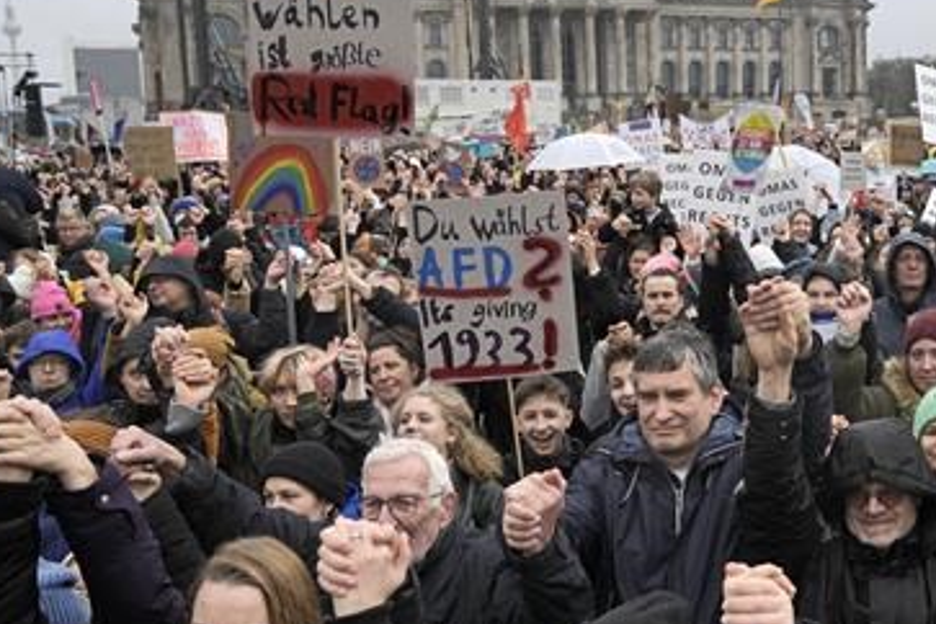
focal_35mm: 43
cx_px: 763
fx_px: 1118
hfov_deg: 43.1
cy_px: 313
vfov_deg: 31.2
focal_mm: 24
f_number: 4
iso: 400
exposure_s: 1/1000
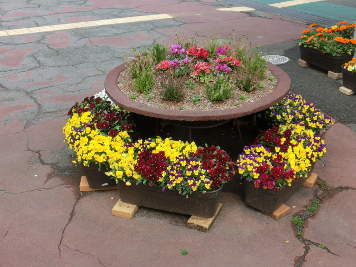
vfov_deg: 32.9
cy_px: 134
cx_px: 178
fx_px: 453
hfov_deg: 42.9
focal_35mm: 44
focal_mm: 7.9
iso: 80
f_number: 3.4
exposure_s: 1/320
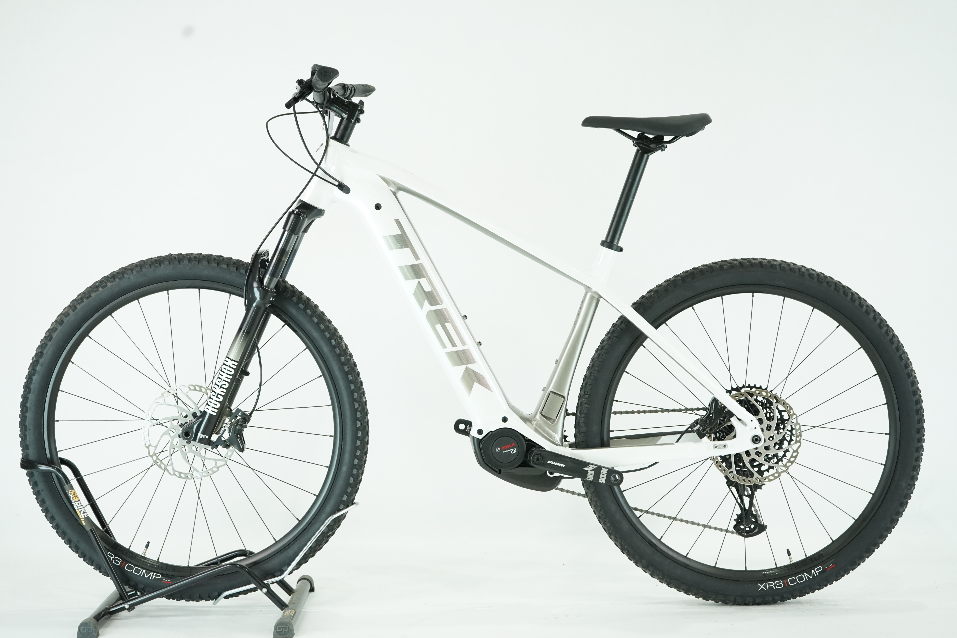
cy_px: 319
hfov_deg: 32.4
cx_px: 478
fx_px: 1648
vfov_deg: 21.9
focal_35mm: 62
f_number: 5.6
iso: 2000
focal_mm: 62
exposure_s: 1/200
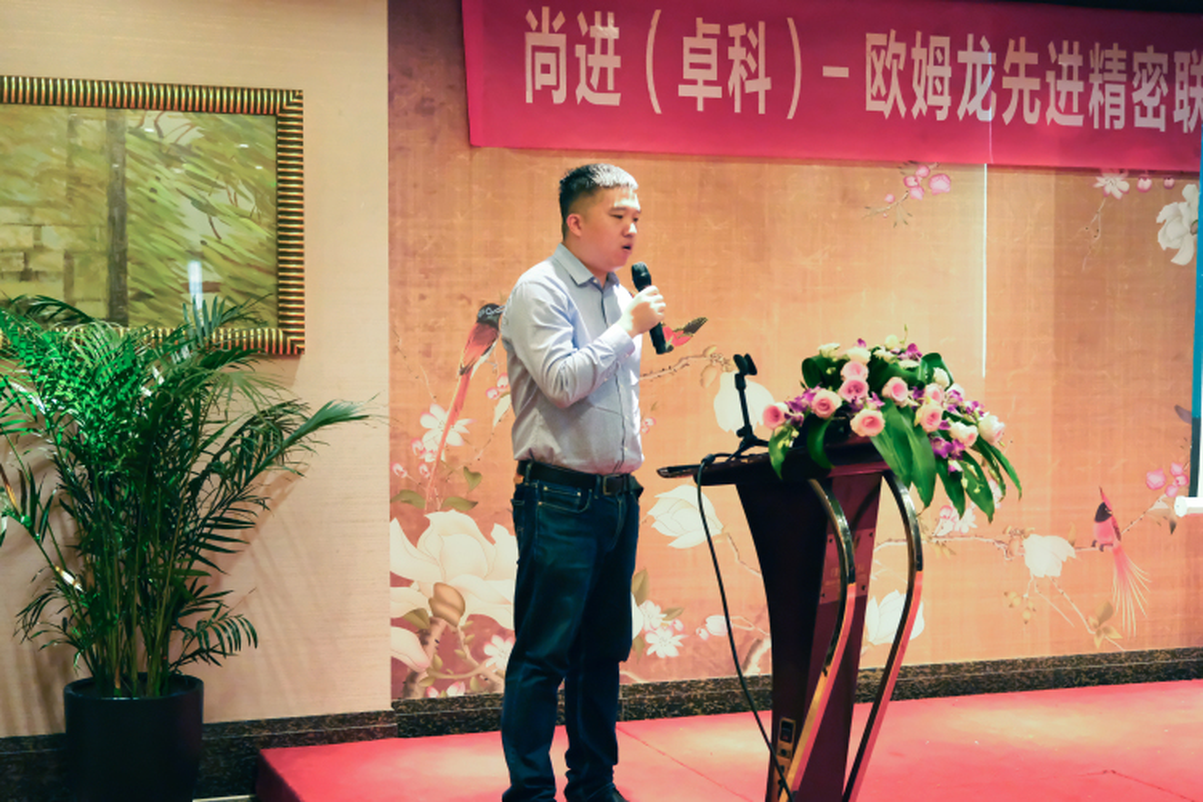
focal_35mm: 62
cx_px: 602
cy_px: 401
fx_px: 2072
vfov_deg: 21.9
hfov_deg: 32.4
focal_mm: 41.1
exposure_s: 1/200
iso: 12800
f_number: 4
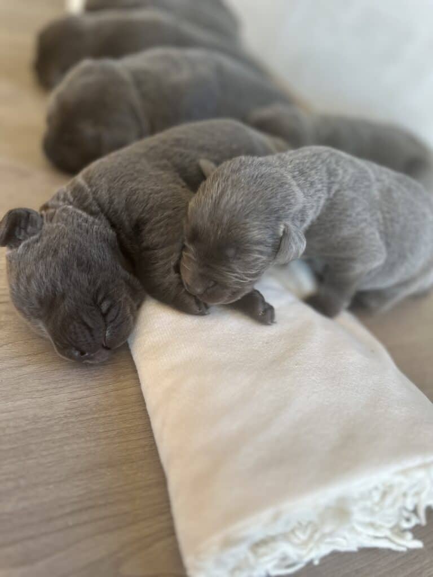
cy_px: 288
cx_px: 216
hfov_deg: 56.8
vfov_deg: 71.6
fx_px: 400
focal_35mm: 24
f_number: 1.78
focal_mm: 6.86
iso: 100
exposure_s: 1/121
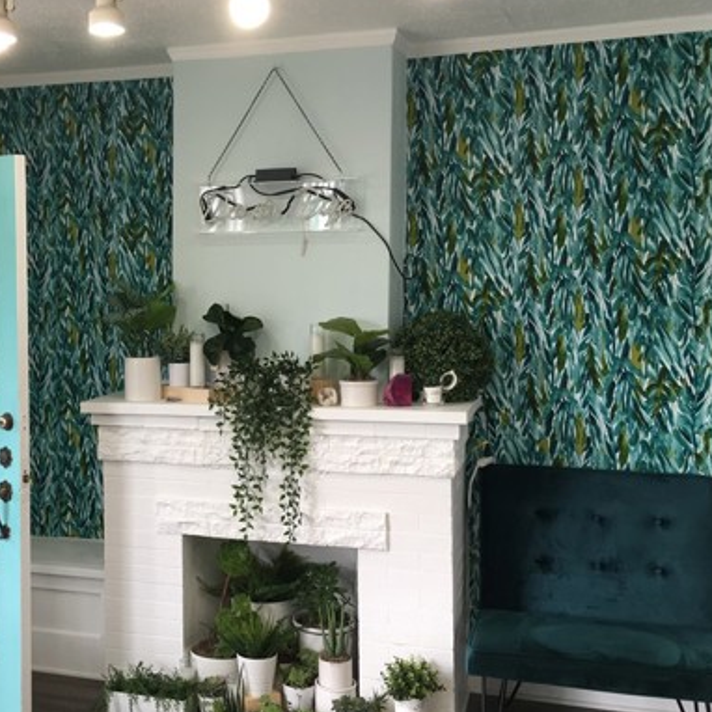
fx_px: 1001
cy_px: 335
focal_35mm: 43
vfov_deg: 39.2
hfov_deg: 38.7
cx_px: 229
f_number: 2.2
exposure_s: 1/30
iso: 40
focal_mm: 4.15
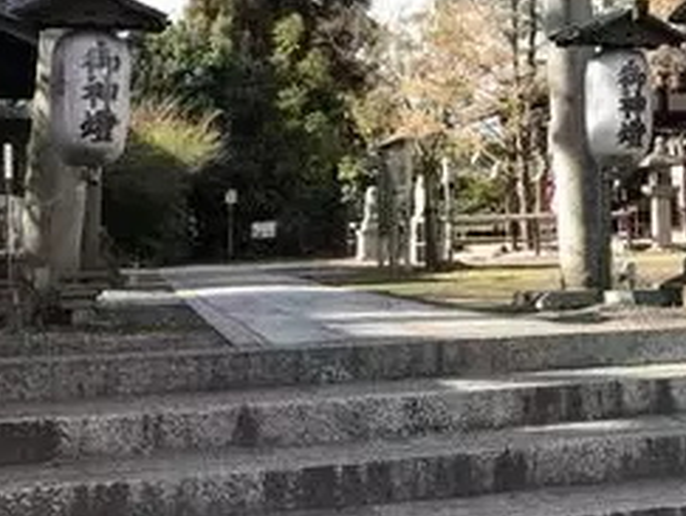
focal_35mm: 69
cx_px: 638
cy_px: 79
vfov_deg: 21.0
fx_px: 1369
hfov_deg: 27.0
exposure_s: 1/556
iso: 20
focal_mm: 3.99
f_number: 1.8
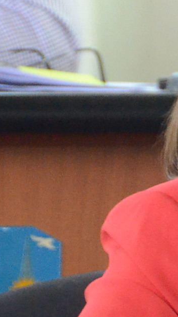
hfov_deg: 1.2
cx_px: 379
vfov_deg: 2.1
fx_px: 8757
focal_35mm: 1044
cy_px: 175
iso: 5000
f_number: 5.6
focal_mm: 170
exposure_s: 1/125
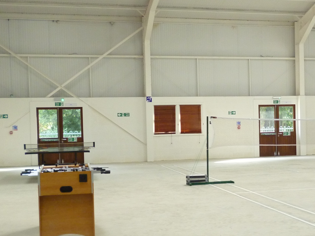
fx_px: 601
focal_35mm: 66
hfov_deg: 28.6
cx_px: 261
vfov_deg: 22.2
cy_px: 145
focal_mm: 5.7
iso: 250
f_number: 3.3
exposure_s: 1/60
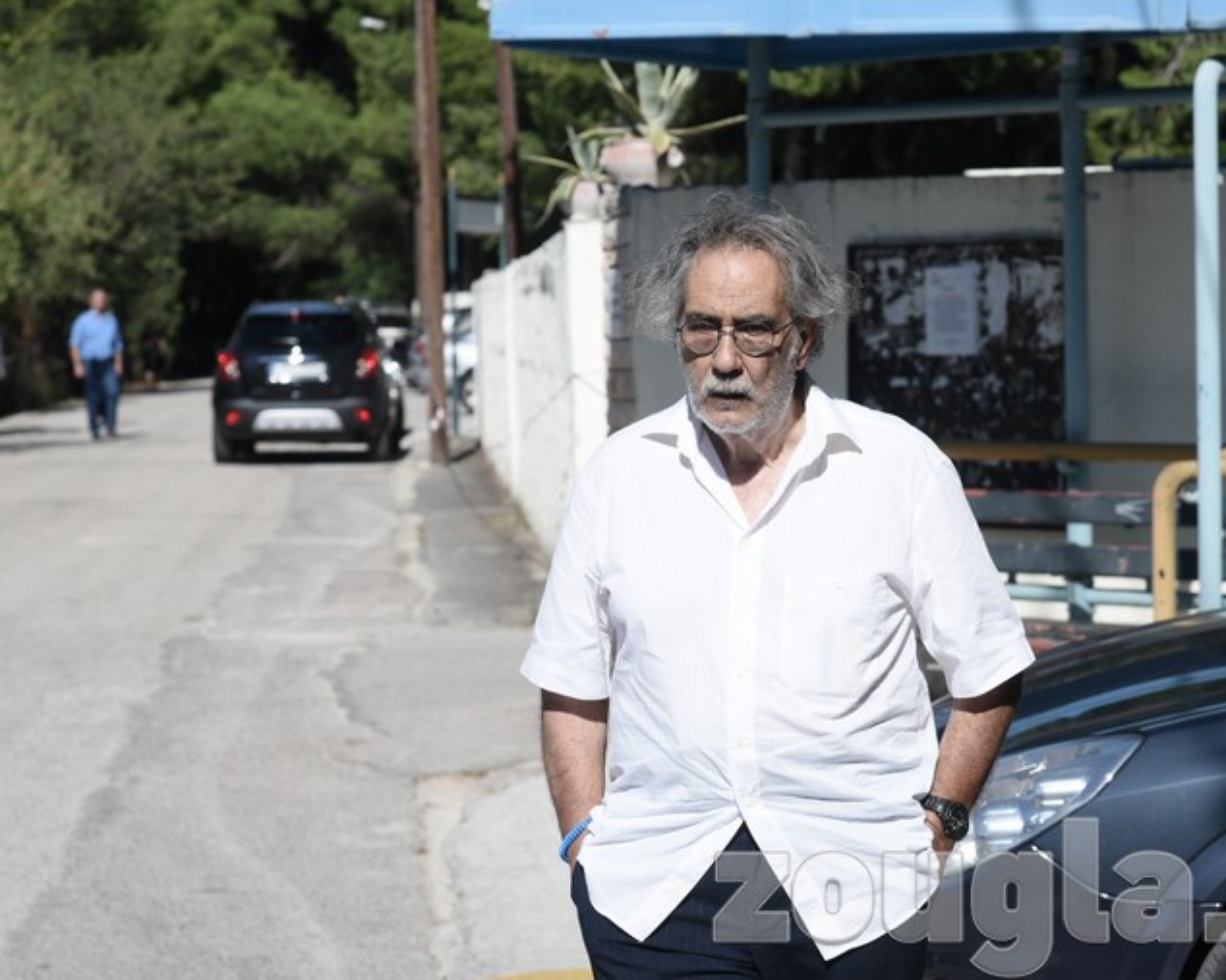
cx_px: 675
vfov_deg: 15.7
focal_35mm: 98
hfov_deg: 19.6
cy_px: 488
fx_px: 3555
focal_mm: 86
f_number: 6.3
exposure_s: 1/320
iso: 100
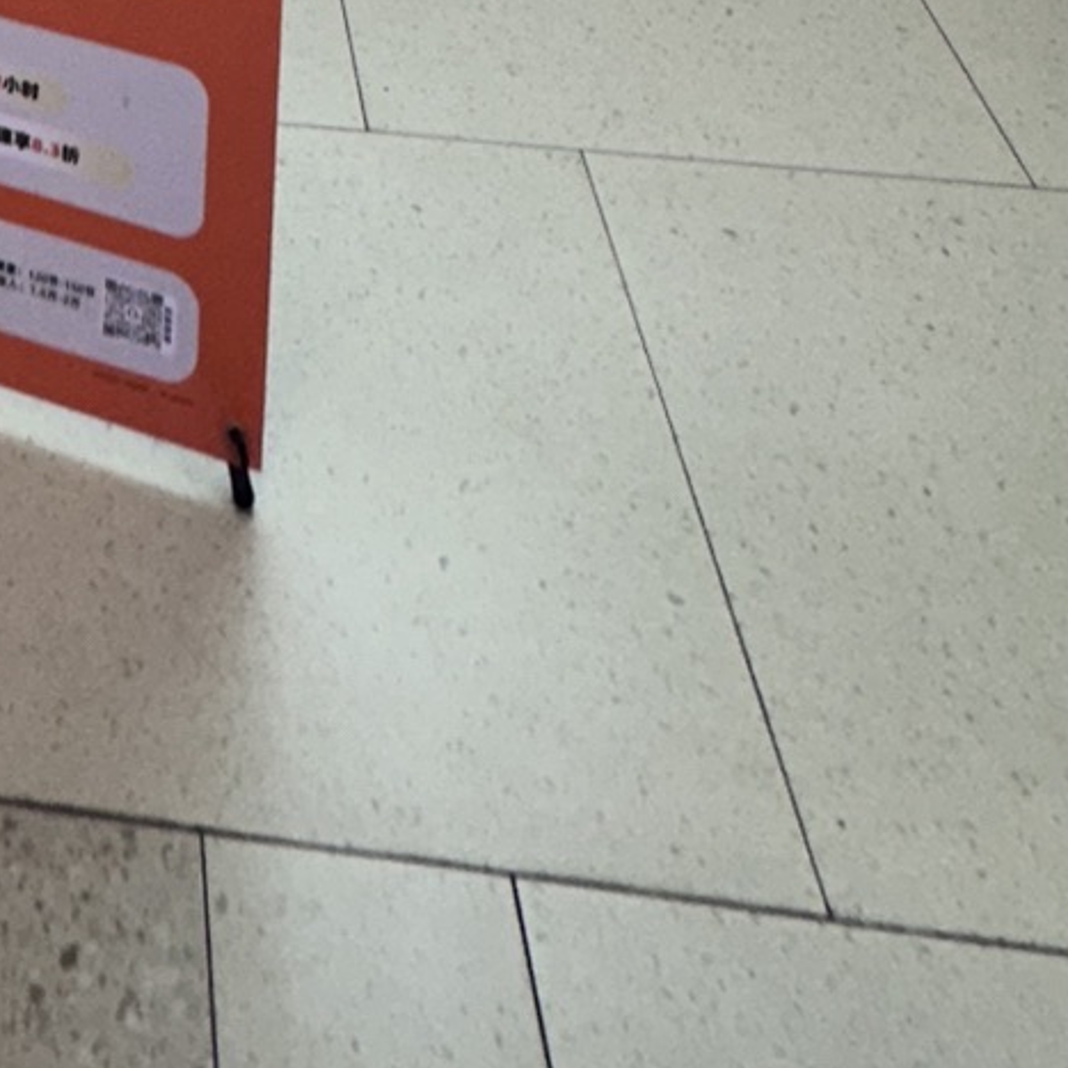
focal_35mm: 53
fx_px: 1850
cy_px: -997
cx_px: -199
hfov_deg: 28.3
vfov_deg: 19.8
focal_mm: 2.22
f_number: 2.2
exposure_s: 1/100
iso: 50
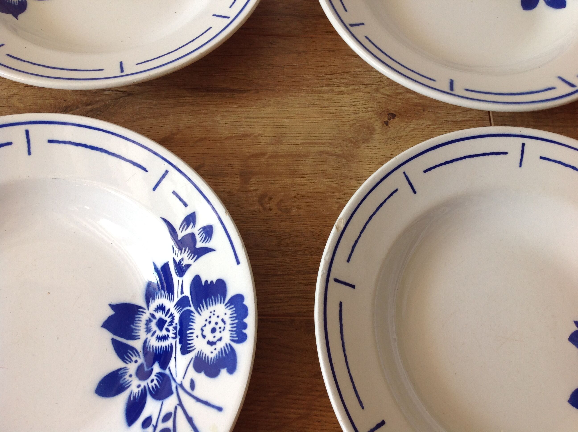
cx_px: 289
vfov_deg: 40.6
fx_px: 584
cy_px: 216
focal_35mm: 35
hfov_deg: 52.7
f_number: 2.4
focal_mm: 4.28
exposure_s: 1/30
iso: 50
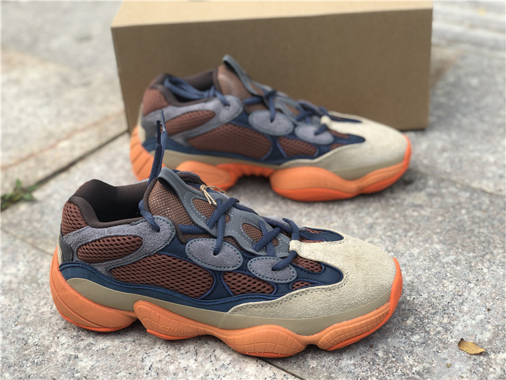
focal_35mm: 52
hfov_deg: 36.8
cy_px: 190
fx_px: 760
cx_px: 253
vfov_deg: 28.0
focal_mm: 6
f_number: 2.4
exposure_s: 1/186
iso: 16
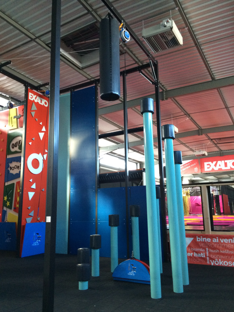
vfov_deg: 61.7
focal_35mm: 29
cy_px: 156
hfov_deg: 48.2
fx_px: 261
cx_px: 117
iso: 320
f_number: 2.2
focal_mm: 4.15
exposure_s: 1/33
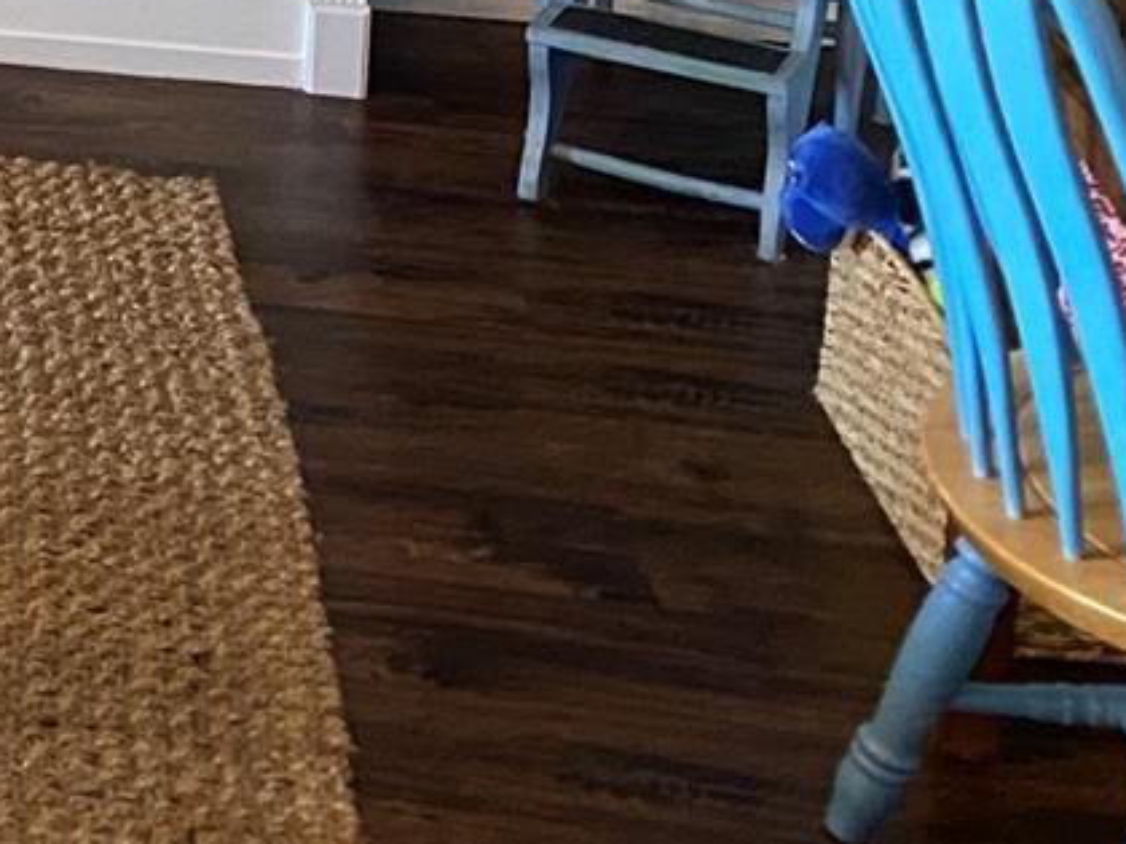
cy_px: -745
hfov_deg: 16.2
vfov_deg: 13.2
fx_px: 3220
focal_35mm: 99
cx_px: -1003
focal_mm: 4.25
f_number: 1.8
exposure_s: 1/60
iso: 400
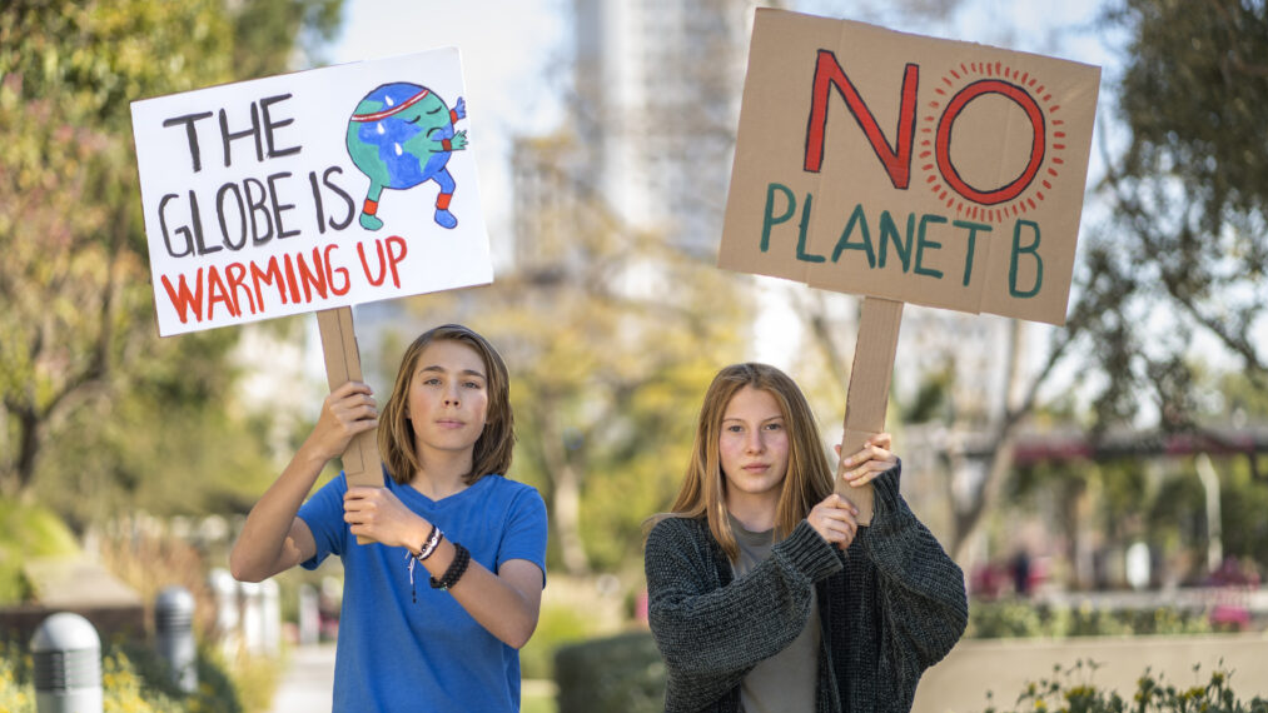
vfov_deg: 13.4
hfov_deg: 23.7
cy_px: 307
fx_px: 3026
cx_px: 631
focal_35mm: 90
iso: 50
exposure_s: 1/500
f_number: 1.8
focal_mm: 85
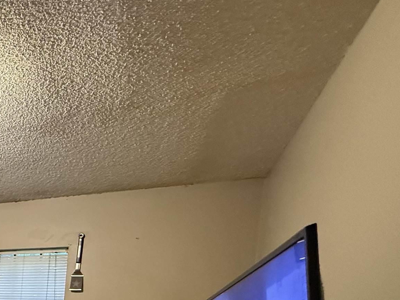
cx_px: -76
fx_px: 428
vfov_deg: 31.6
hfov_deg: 38.0
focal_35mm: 37
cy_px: 369
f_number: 2.2
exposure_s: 1/60
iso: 800
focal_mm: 2.22
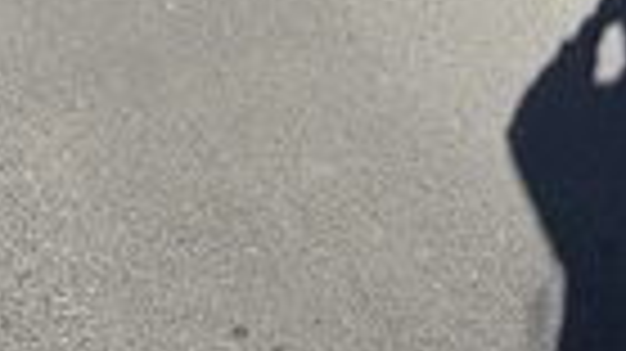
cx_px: 743
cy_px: -612
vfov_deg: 11.9
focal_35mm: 70
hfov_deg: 26.9
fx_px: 1161
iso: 50
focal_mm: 2.22
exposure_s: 1/3289
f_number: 2.2
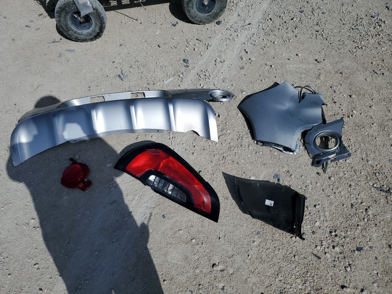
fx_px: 294
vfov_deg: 53.1
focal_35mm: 26
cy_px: 147
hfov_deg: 67.3
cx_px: 196
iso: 50
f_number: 1.5
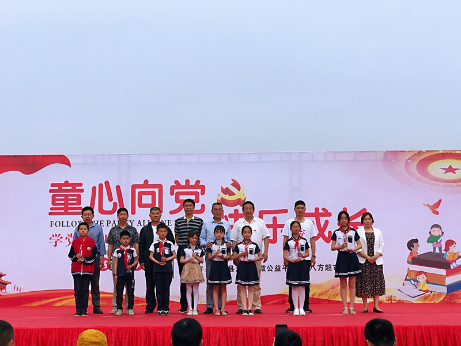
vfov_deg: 25.7
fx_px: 759
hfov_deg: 33.8
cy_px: 173
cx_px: 230
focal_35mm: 57
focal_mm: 6.6
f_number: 2.8
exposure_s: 1/921
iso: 20
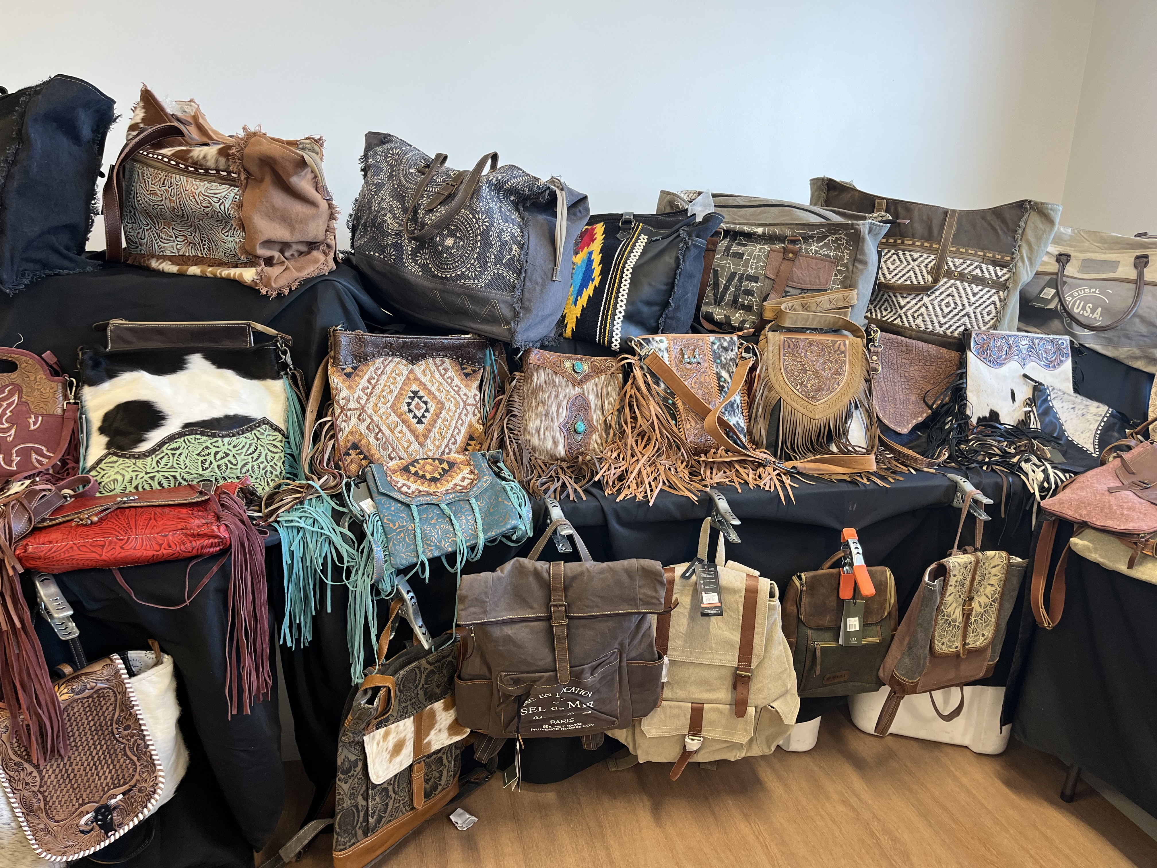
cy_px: 434
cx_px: 578
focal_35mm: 26
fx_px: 869
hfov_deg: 67.3
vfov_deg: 53.1
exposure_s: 1/60
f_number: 1.6
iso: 125
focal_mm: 5.1
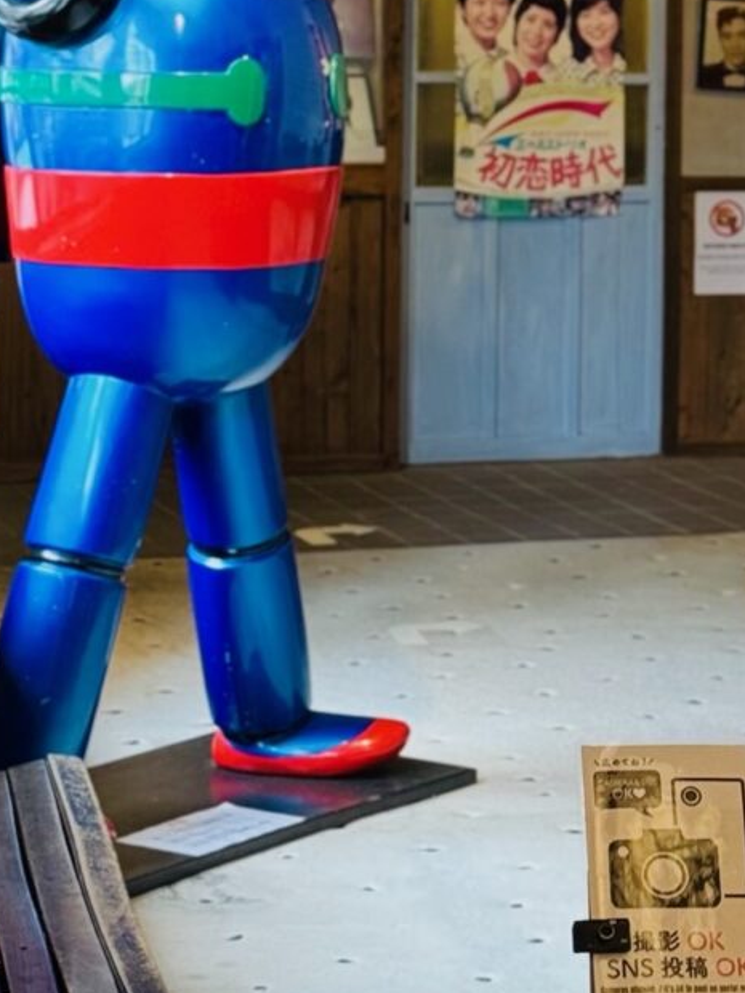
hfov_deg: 12.4
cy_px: -24
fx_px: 3415
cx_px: 671
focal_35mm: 119
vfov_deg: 16.2
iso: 125
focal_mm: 6.76
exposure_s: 1/60
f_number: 1.78
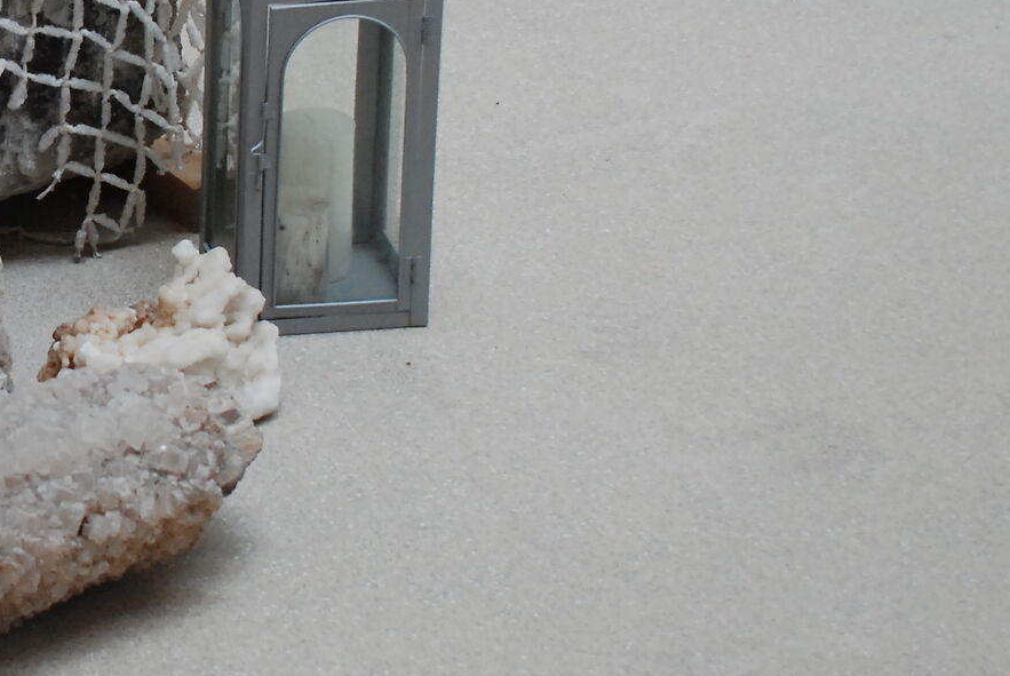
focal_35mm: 126
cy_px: -19
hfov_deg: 15.5
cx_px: -236
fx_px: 3549
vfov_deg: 10.8
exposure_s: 1/100
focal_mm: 31
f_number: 5
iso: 800
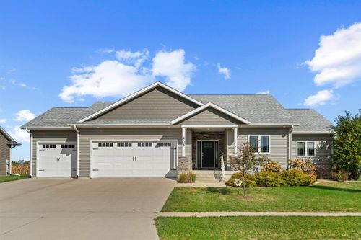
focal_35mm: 29
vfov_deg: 44.9
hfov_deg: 63.7
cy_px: 120
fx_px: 291
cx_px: 180
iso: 400
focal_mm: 29
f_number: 9
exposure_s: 1/1600
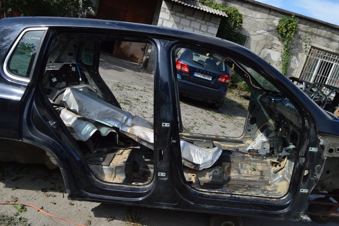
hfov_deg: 67.4
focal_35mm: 27
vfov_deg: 47.9
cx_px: 170
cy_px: 113
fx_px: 254
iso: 100
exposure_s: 1/250
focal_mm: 18
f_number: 8
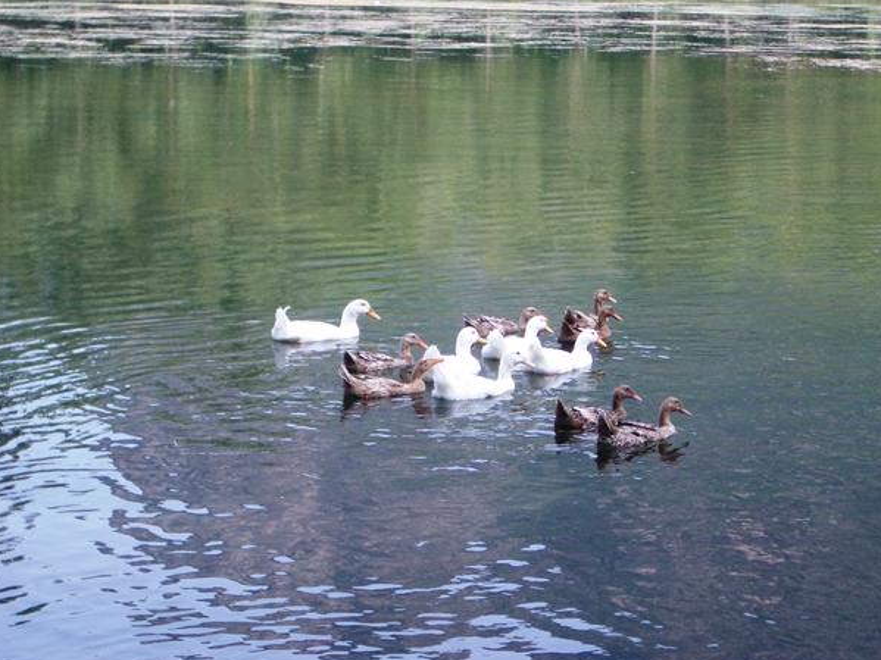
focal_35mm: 94
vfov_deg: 15.7
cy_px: 316
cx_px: 438
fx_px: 2392
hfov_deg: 20.9
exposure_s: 1/125
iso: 50
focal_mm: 14.6
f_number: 4.4
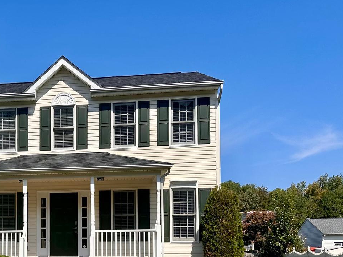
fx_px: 505
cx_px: 30
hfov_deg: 35.2
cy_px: 226
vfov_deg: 27.6
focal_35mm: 51
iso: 80
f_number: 1.78
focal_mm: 6.86
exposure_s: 1/5848
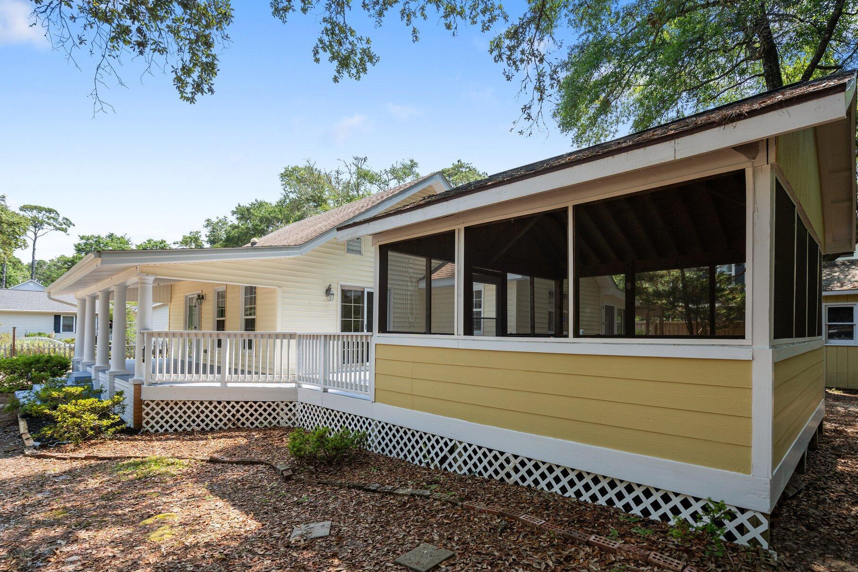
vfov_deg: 67.1
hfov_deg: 89.7
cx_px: 476
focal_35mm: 18
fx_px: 429
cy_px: 320
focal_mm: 16
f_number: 4
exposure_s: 1/640
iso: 200
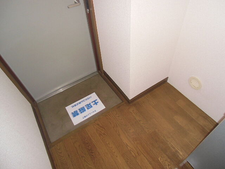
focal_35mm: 24
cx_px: 112
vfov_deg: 56.8
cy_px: 84
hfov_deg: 71.6
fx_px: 156
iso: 200
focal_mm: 4.24
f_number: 3
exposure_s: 1/60
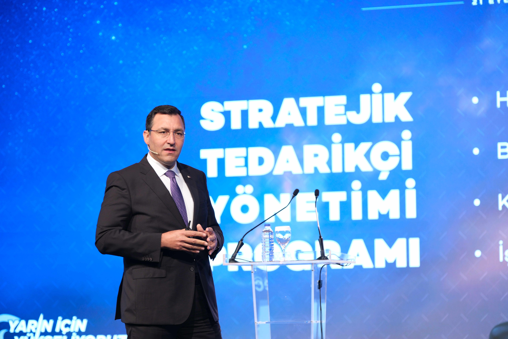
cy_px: 170
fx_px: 2074
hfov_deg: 14.0
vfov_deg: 9.3
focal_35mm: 147
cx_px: 254
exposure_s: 1/160
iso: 800
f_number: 2.8
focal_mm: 98.2
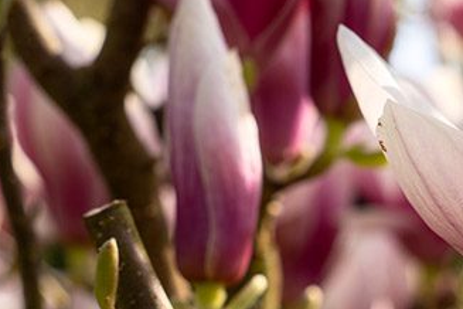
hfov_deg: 20.5
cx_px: 404
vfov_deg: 14.0
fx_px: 1260
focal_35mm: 98
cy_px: 125
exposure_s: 1/400
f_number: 5
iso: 100
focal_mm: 32
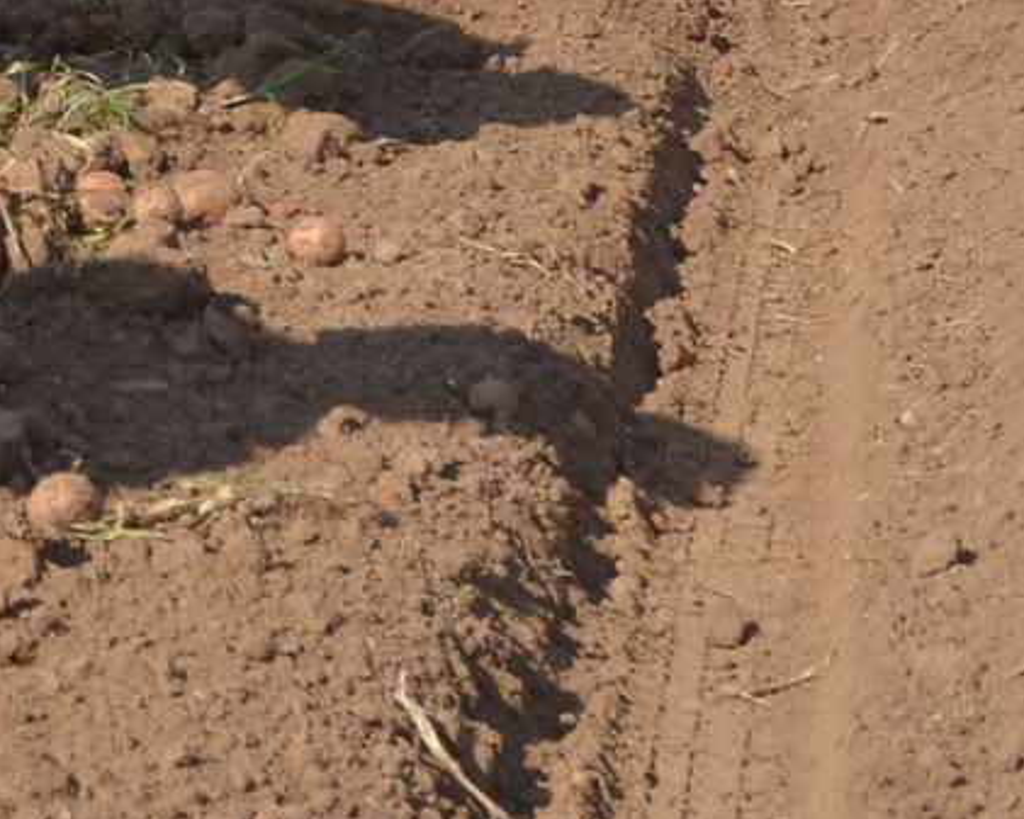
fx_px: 4244
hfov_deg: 12.7
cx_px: -720
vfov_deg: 10.7
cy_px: -307
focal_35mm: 140
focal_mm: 24
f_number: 9.5
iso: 140
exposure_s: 1/350
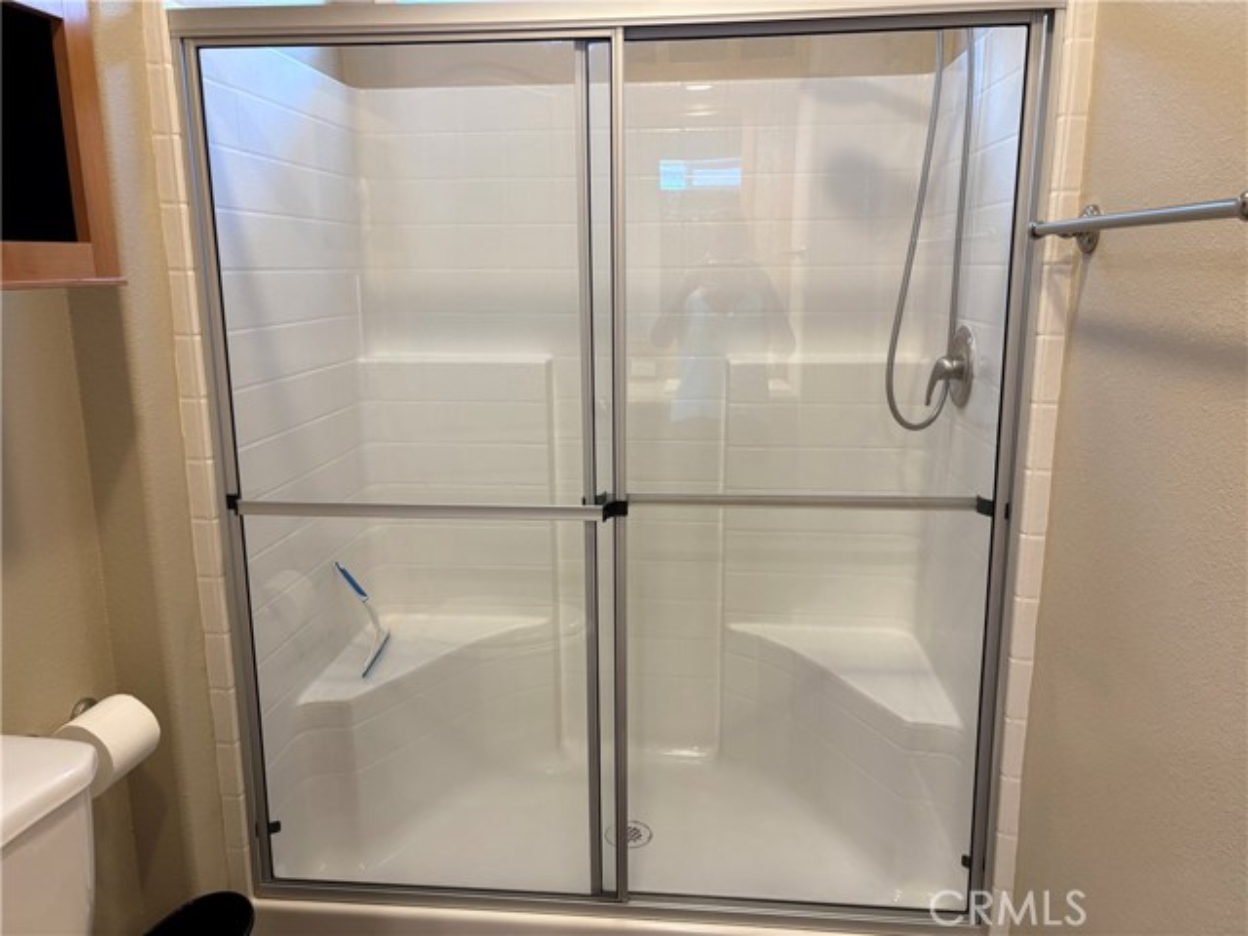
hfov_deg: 67.3
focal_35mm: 26
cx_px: 624
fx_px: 937
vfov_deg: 53.1
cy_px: 468
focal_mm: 5.96
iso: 160
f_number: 1.6
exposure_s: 1/60
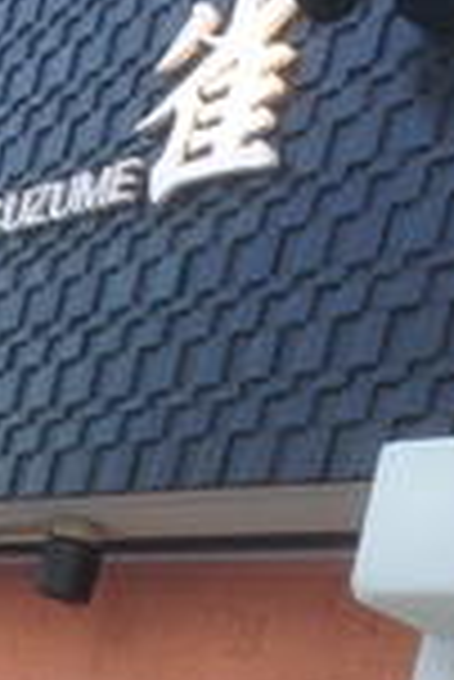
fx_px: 1717
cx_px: -27
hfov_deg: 14.7
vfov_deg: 21.1
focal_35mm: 91
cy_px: 779
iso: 50
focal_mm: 4.12
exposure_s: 1/326
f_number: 2.4
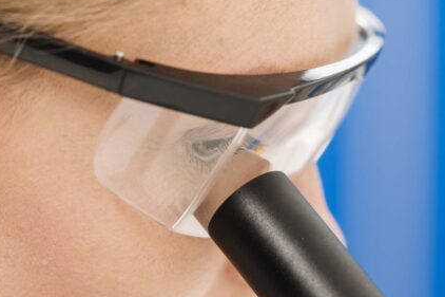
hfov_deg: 8.1
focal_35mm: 255
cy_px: 294
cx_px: 225
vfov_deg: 5.4
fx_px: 3151
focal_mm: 105
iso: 100
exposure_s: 1/160
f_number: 3
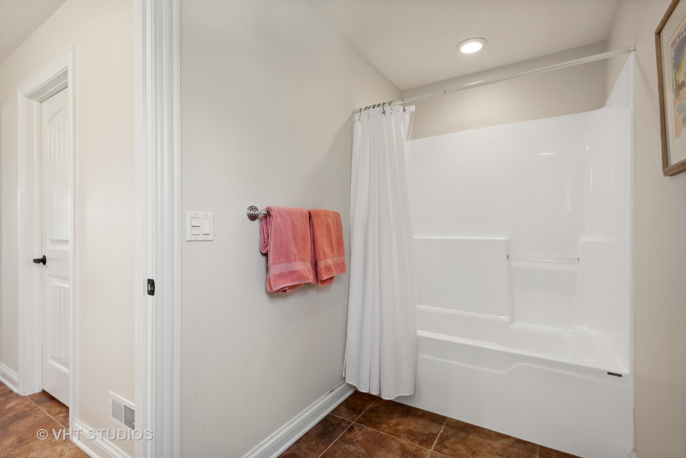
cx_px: 343
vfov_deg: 70.5
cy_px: 229
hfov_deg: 93.3
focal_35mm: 17
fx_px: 324
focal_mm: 17
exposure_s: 1/8
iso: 400
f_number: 8
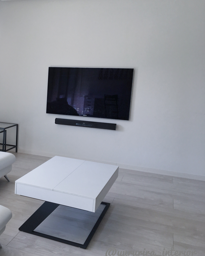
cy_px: 127
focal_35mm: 42
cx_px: 16
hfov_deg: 33.5
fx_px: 318
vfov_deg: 43.8
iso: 25
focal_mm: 4.15
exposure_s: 1/120
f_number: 2.2
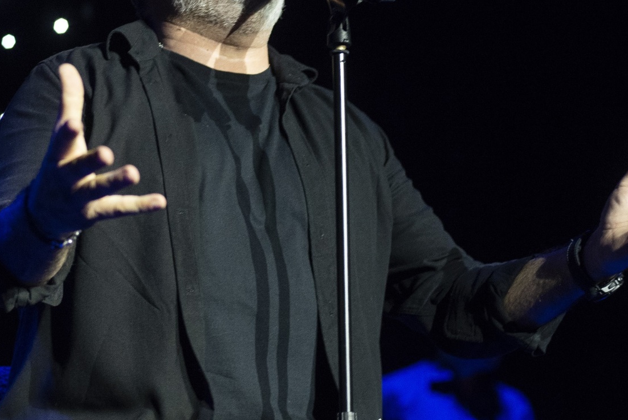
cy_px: 64
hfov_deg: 18.4
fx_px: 1937
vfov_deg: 12.3
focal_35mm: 111
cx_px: 227
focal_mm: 50
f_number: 2.8
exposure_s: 1/400
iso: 3200
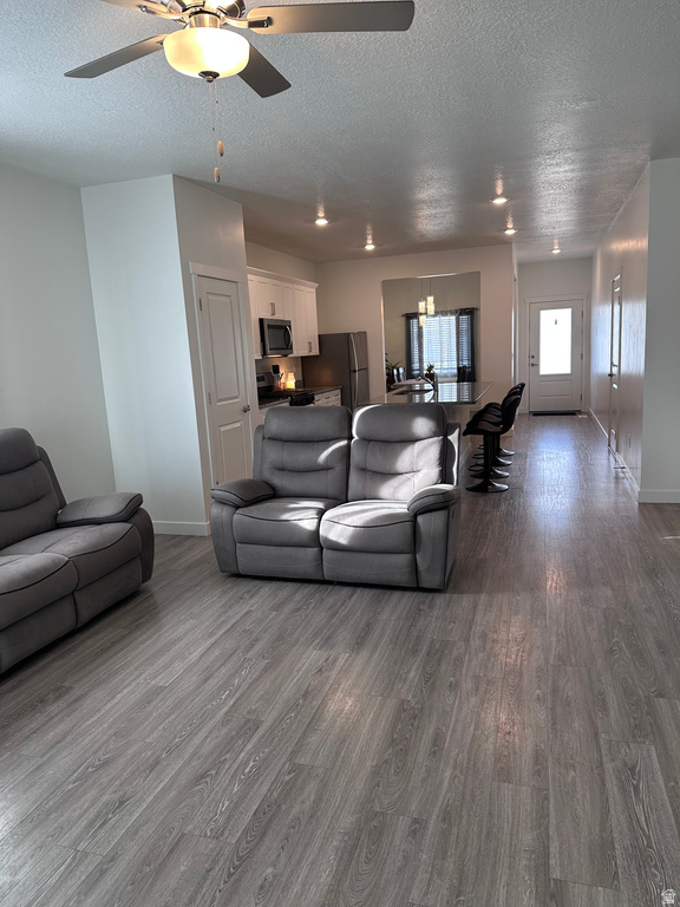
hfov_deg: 56.8
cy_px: 454
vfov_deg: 71.6
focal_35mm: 24
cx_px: 340
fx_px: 629
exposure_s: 1/120
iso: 125
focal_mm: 6.86
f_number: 1.78
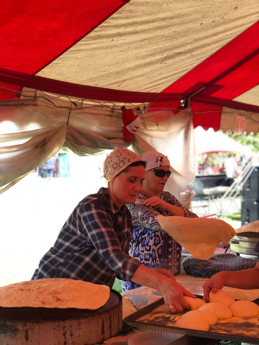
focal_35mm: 57
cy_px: 172
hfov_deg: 25.7
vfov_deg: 33.8
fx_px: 569
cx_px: 130
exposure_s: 1/60
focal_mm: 6.6
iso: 20
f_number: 2.8
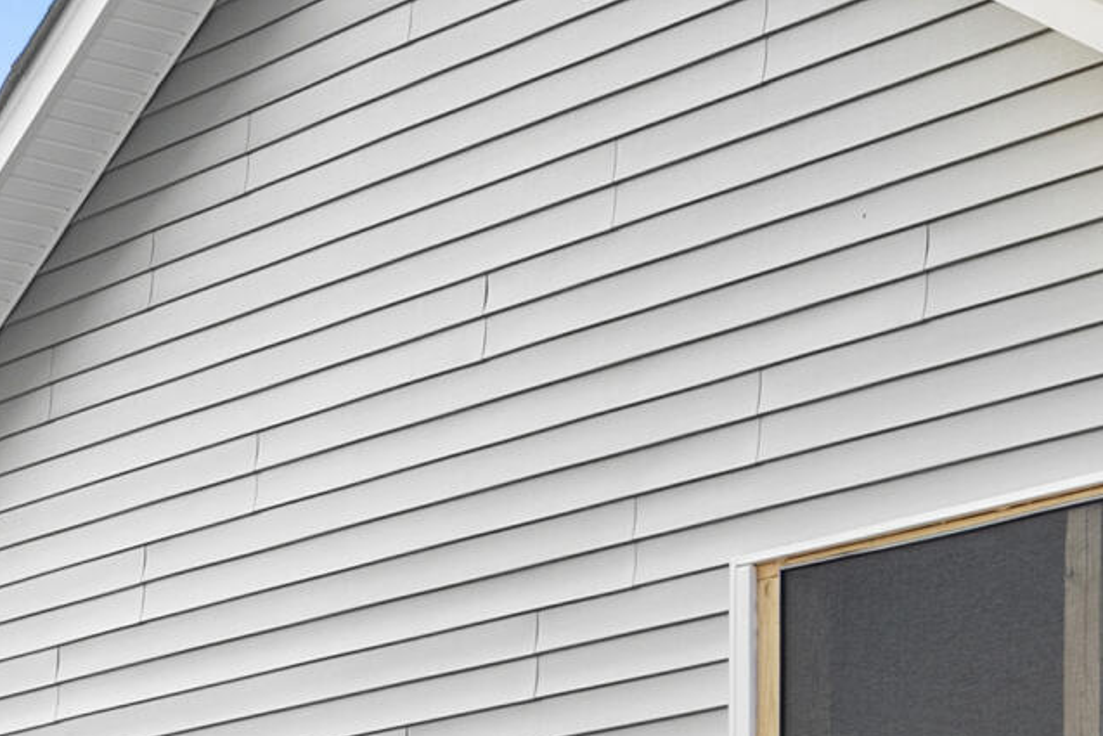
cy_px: 1192
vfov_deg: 9.1
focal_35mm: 146
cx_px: 1719
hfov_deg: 13.2
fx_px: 4474
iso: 250
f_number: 8
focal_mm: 31
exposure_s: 1/160
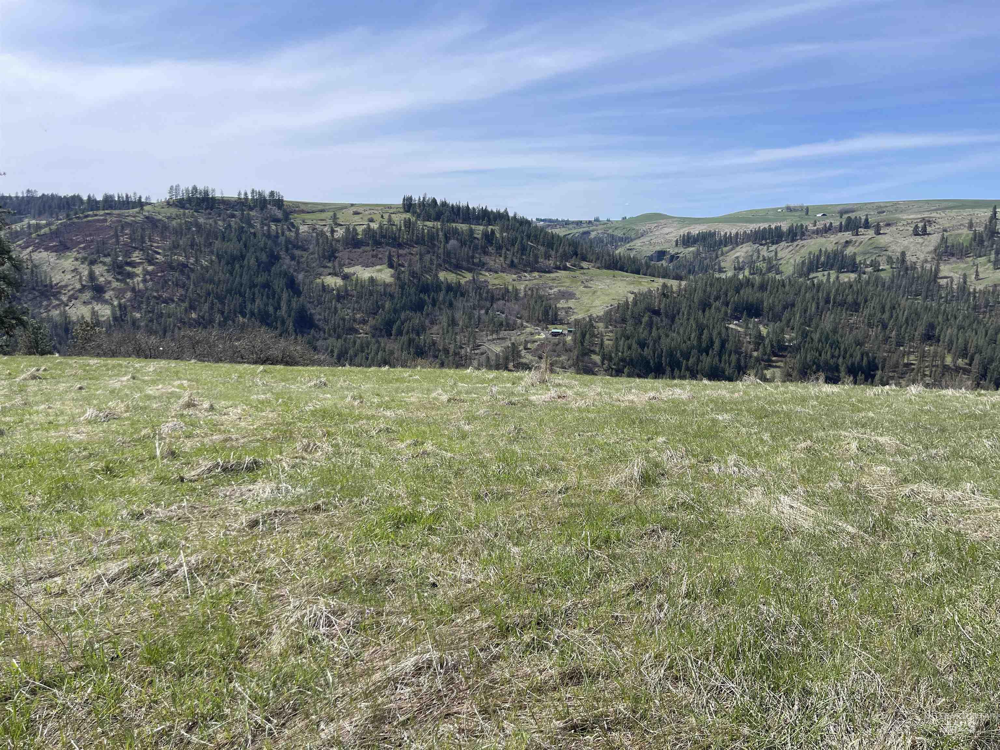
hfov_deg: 67.3
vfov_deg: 53.1
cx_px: 500
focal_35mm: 26
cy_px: 375
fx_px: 751
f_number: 1.6
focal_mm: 5.1
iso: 32
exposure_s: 1/3559
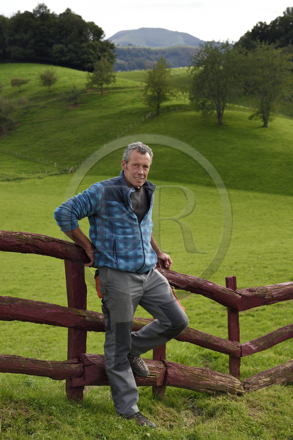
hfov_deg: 27.0
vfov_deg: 39.6
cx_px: 146
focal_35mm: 50
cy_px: 220
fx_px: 610
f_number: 5.6
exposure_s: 1/250
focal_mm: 50
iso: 200
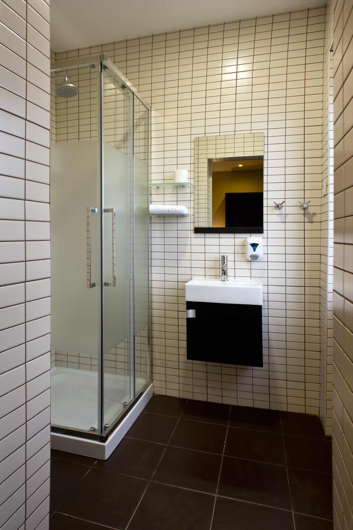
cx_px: 176
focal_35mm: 20
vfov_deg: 84.0
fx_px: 294
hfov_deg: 61.9
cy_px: 265
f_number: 9
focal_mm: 20
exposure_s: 1/3
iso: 320
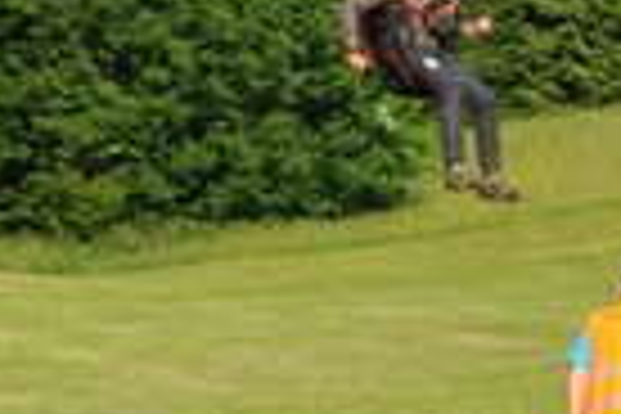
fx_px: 5640
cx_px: 1089
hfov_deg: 6.2
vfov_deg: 4.2
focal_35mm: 327
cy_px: 45
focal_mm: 38
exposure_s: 1/160
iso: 200
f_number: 13
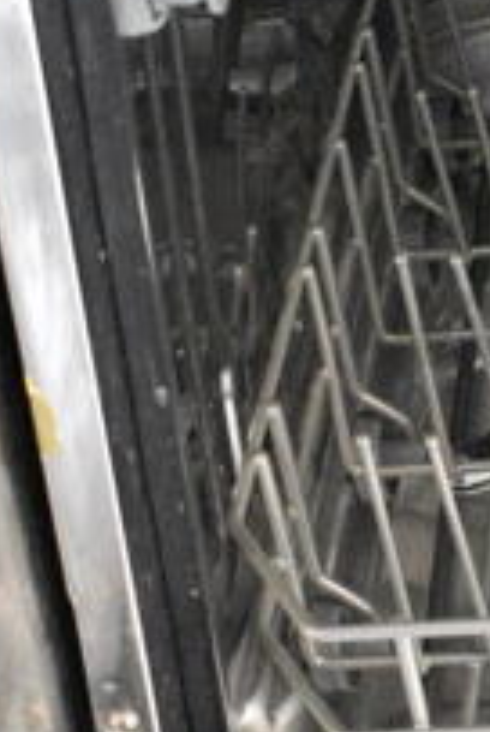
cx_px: 821
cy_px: 178
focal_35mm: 135
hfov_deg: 9.8
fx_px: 2747
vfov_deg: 15.1
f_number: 3.8
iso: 6400
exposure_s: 1/60
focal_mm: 20
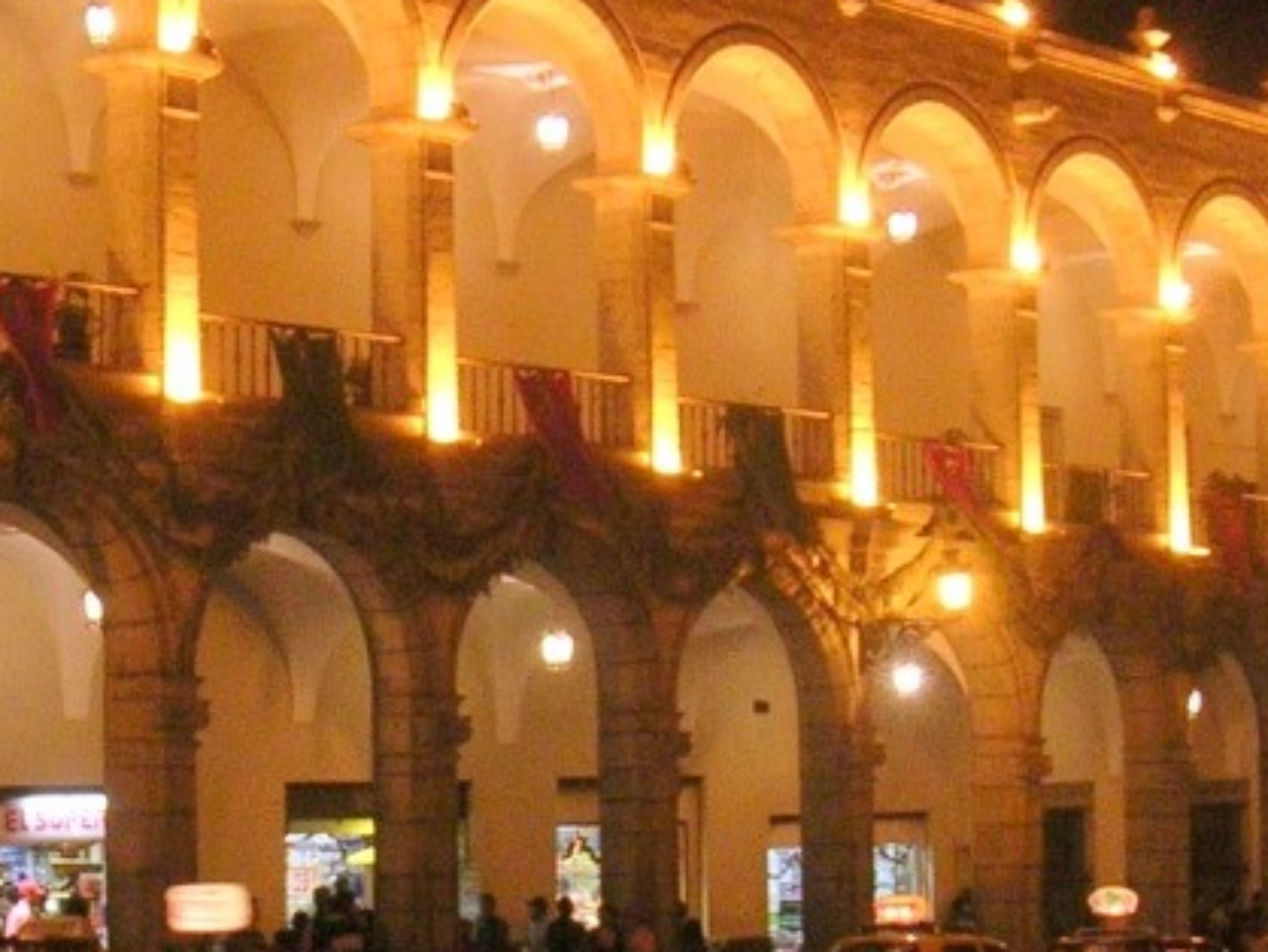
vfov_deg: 15.9
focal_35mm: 93
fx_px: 3409
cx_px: 334
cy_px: 488
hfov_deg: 20.9
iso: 320
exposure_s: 1/25.5
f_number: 2.8
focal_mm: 5.8
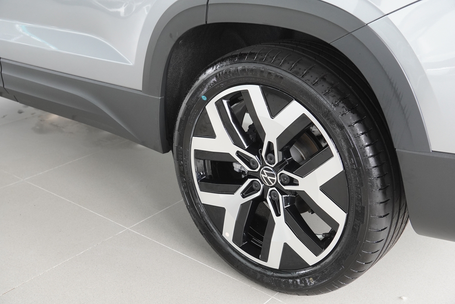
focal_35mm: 48
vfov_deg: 28.1
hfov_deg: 41.1
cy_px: 152
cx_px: 228
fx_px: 607
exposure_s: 1/160
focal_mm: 32
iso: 1000
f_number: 4
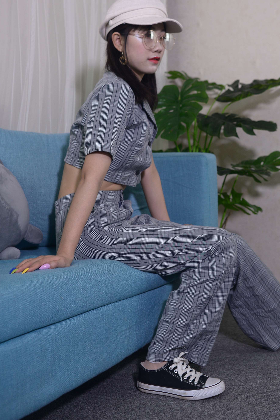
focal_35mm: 51
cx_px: 183
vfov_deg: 38.6
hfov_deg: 26.4
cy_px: 152
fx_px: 594
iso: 500
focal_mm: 35
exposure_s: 1/200
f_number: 4
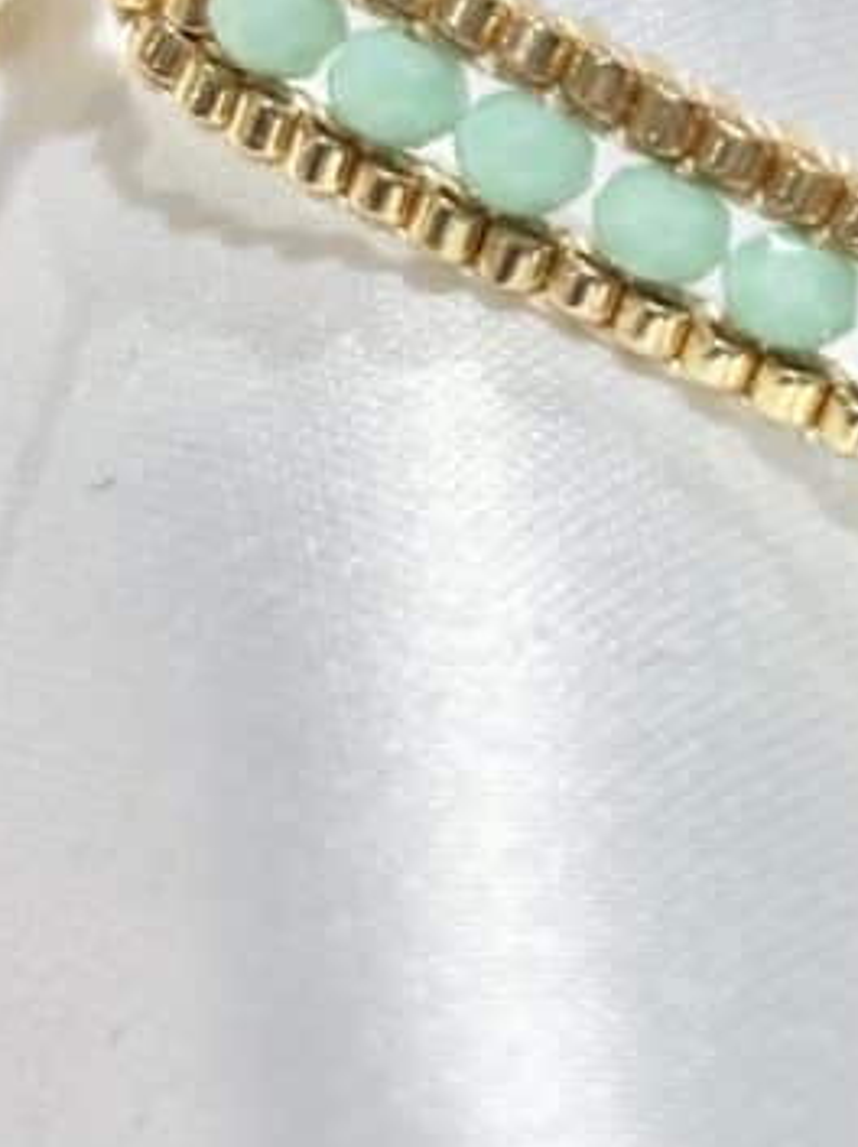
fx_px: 4999
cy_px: 354
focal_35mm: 151
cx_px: 949
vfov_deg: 13.1
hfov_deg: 9.7
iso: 32
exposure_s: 1/180
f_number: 1.6
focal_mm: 5.96
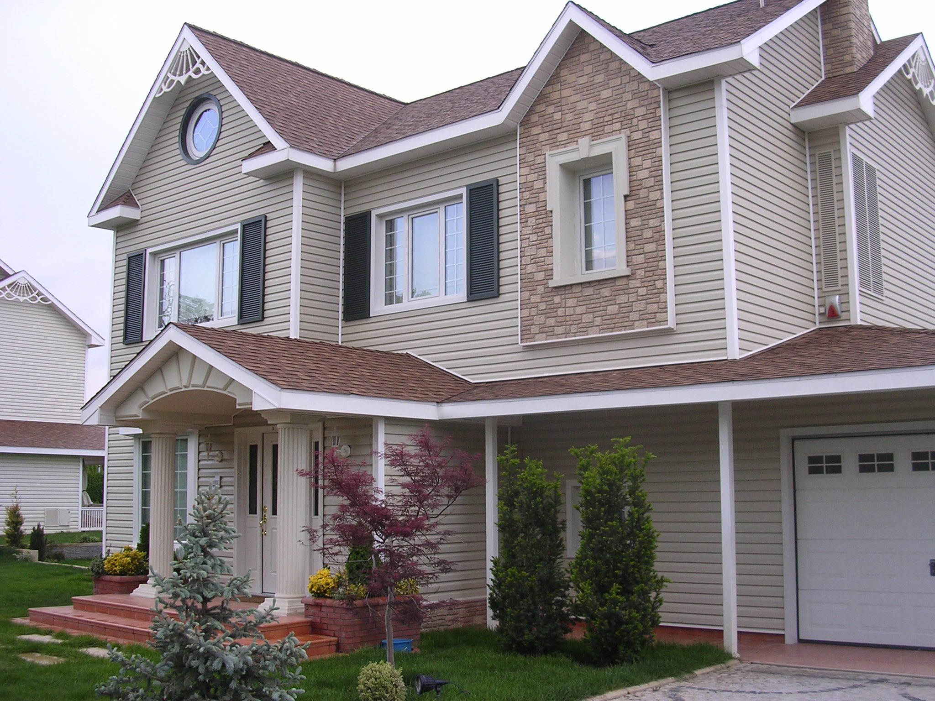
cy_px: 350
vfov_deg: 37.7
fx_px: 1026
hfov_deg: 49.0
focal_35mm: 38
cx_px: 468
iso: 100
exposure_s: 1/67.2
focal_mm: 5.8
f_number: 2.8
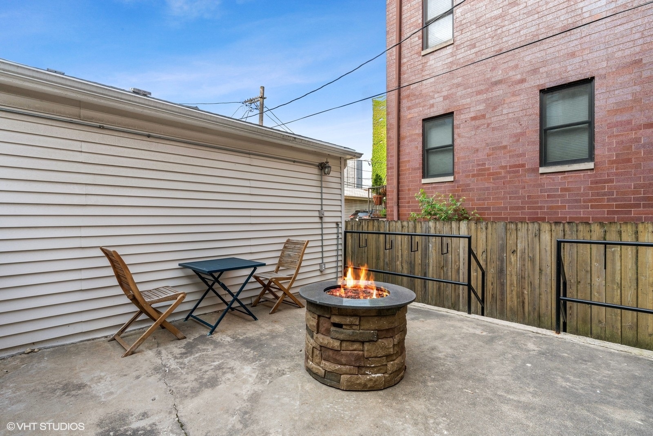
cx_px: 326
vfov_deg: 70.5
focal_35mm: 17
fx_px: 308
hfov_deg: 93.3
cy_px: 218
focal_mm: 17
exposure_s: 1/40
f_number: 8
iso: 320
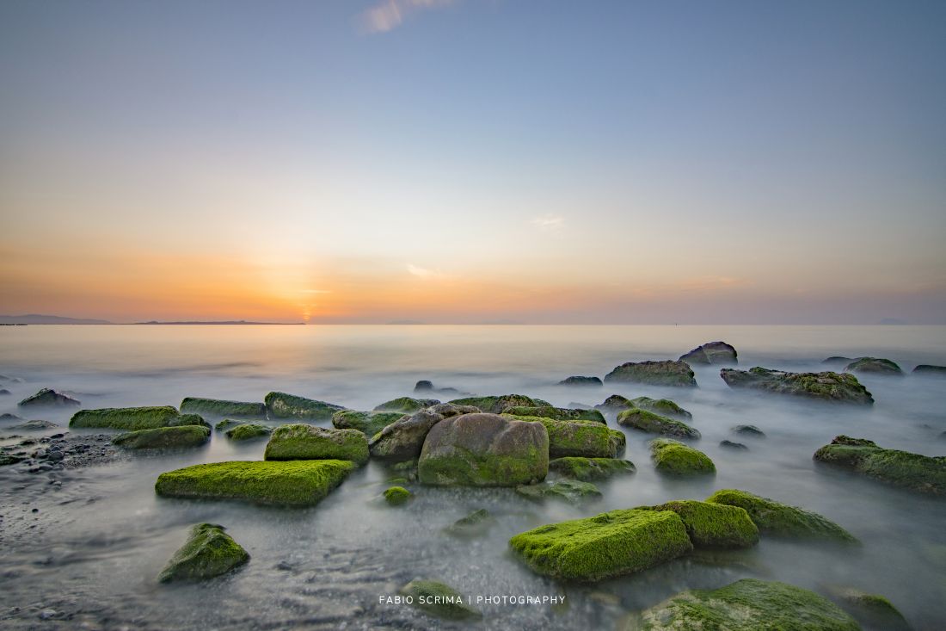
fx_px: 433
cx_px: 473
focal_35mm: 16
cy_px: 316
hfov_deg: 95.0
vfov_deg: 72.0
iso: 100
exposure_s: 30
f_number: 7.1
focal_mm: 11
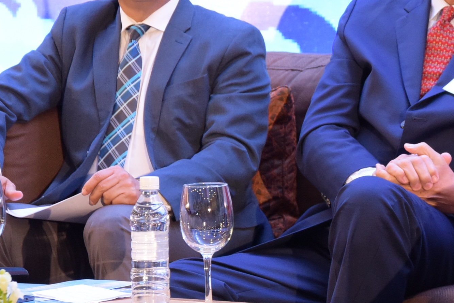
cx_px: 520
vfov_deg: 5.9
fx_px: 2926
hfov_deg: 8.8
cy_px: 138
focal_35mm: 232
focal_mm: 56
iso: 1600
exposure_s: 1/60
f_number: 3.5
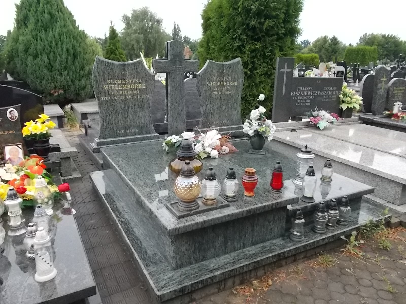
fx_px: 305
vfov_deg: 53.1
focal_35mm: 26
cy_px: 152
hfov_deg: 67.3
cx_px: 203
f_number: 8
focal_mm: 4.6
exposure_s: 1/200
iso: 400
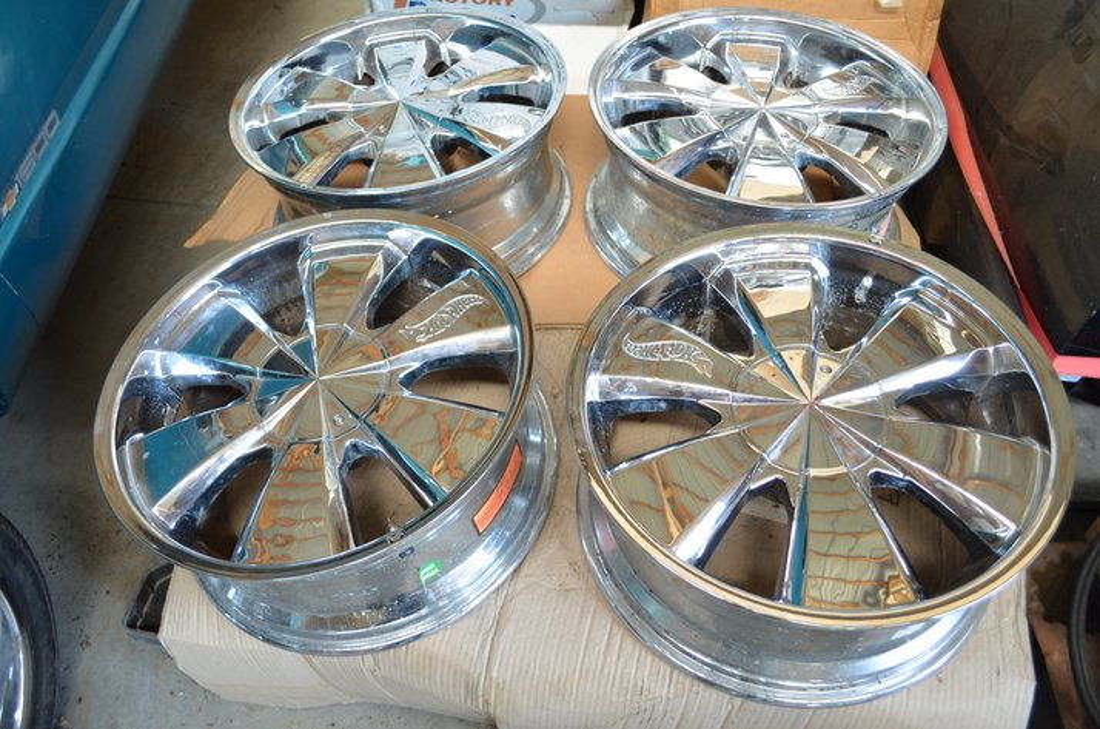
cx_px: 550
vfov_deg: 47.7
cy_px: 364
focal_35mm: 27
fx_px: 823
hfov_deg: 67.5
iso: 800
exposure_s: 1/60
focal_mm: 18
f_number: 4
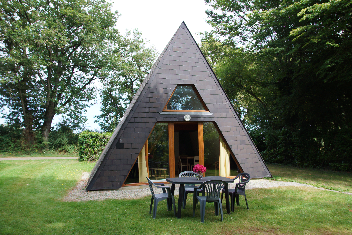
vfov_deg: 50.4
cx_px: 176
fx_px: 249
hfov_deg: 70.4
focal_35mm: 26
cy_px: 118
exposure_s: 1/250
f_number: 4.5
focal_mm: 17
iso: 100
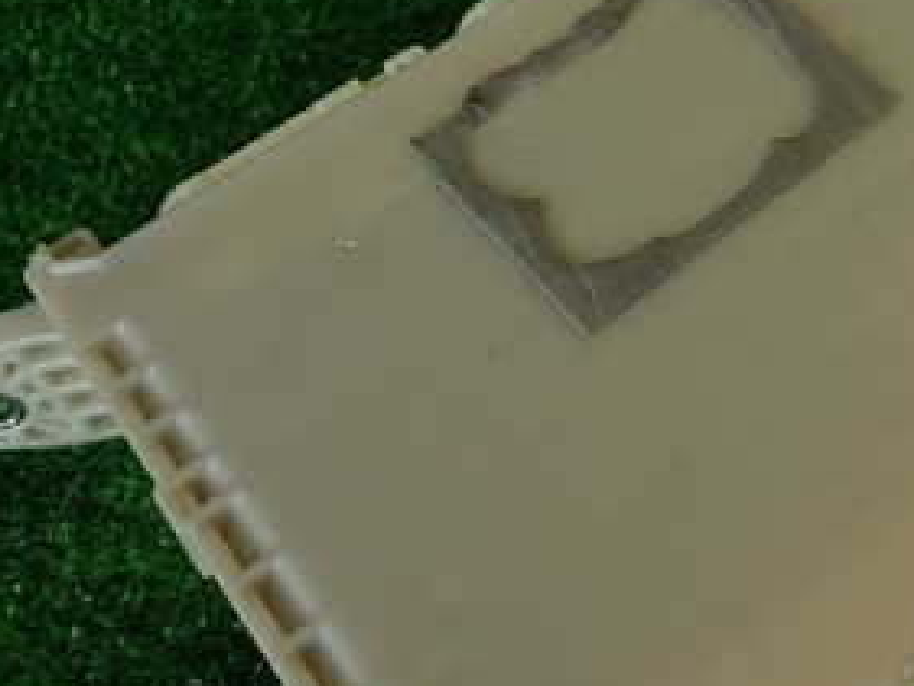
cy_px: 423
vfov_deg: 22.9
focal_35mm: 64
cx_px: 787
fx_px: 1691
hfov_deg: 29.3
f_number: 2.3
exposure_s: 1/80
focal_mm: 5.4
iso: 100
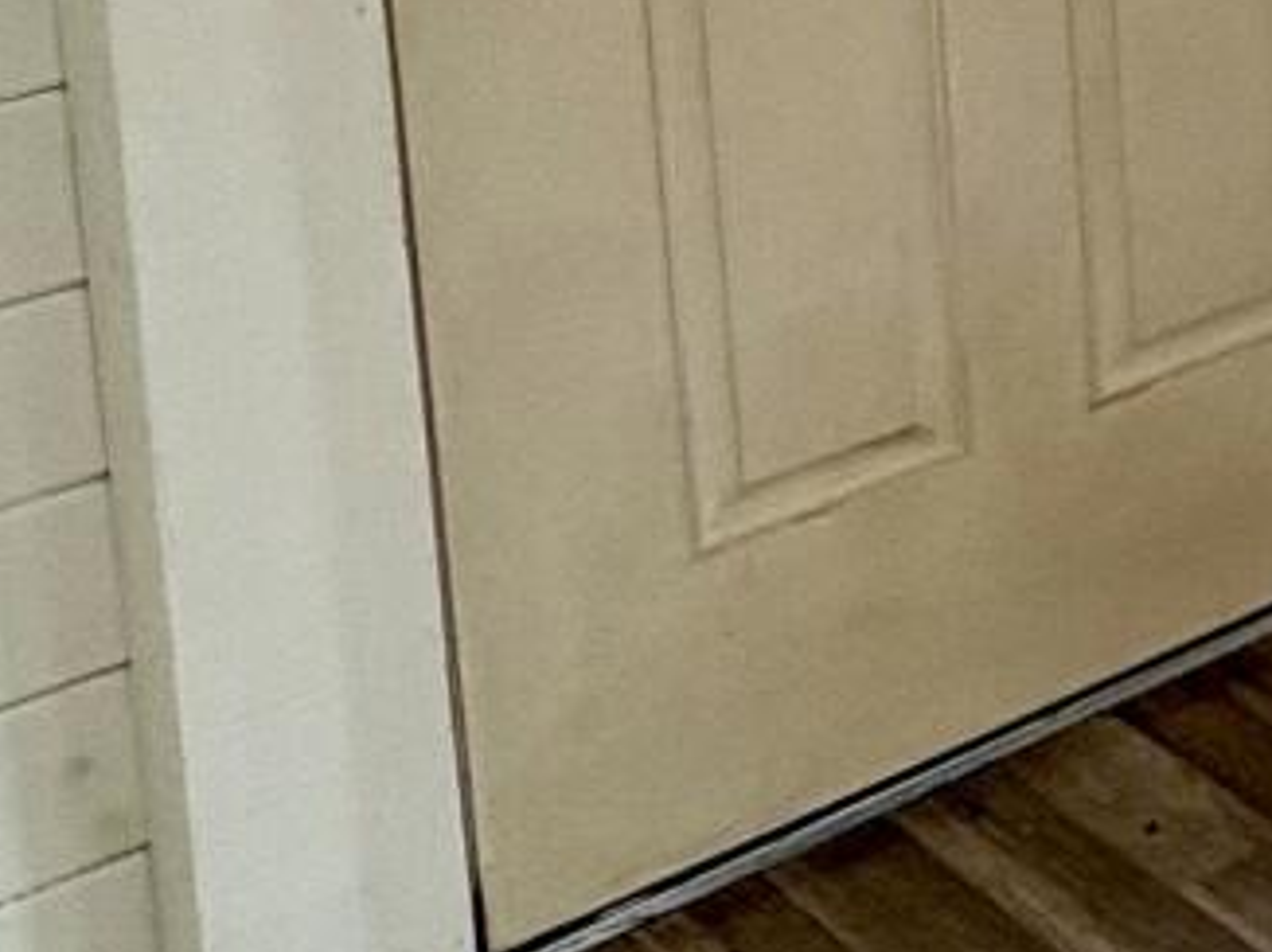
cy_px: -429
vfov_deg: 15.9
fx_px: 3158
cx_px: 1924
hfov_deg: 19.7
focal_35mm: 86
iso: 200
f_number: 2.2
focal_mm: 2.22
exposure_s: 1/120
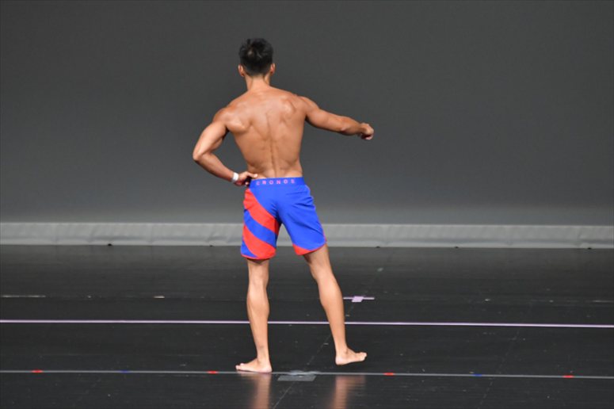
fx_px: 5370
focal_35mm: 315
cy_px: 204
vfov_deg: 4.4
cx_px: 307
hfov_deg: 6.5
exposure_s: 1/400
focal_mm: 210
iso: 4000
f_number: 5.6
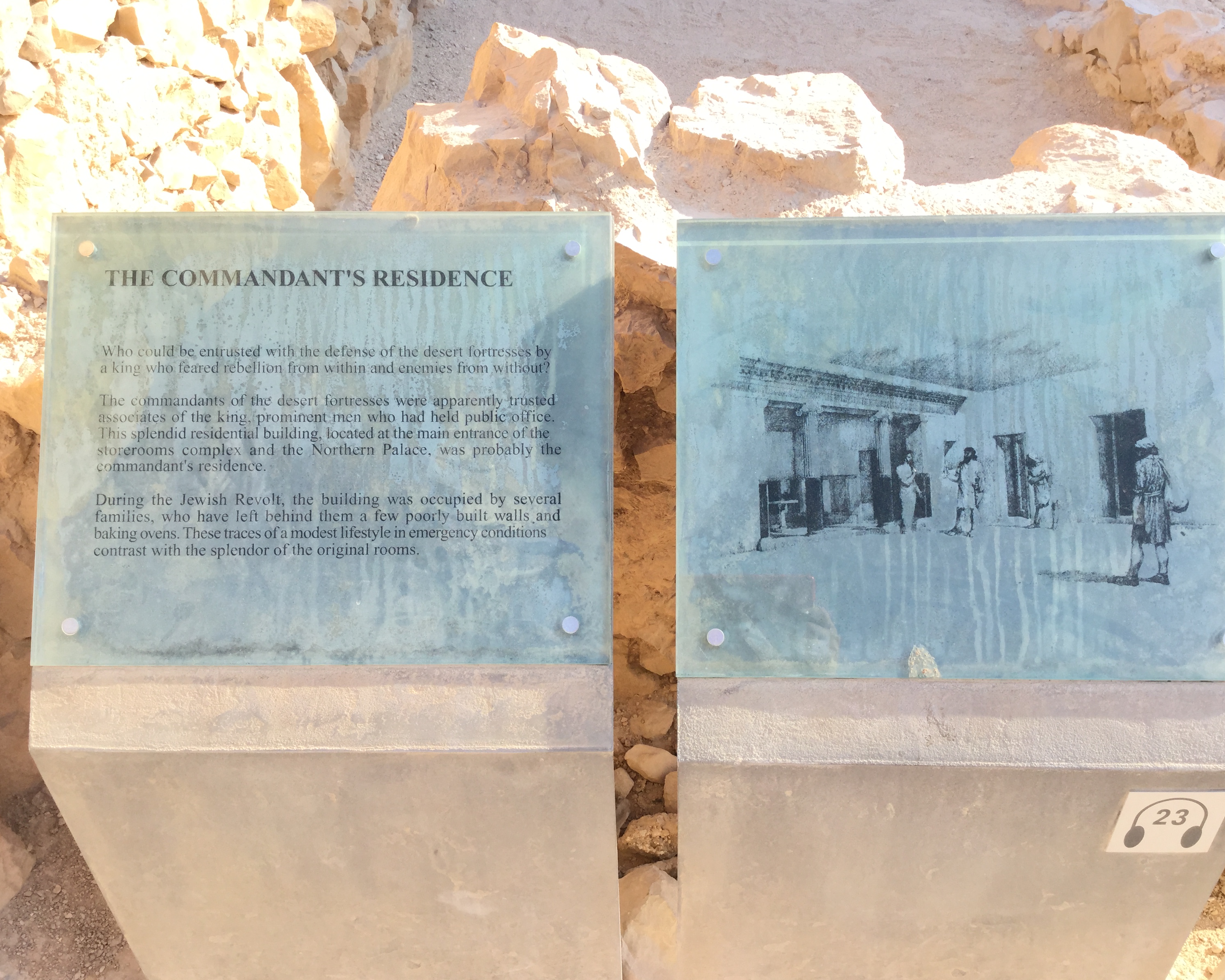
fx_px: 1196
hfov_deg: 54.2
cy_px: 492
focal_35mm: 33
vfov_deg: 44.5
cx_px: 649
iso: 25
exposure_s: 1/381
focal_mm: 3.3
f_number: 2.4
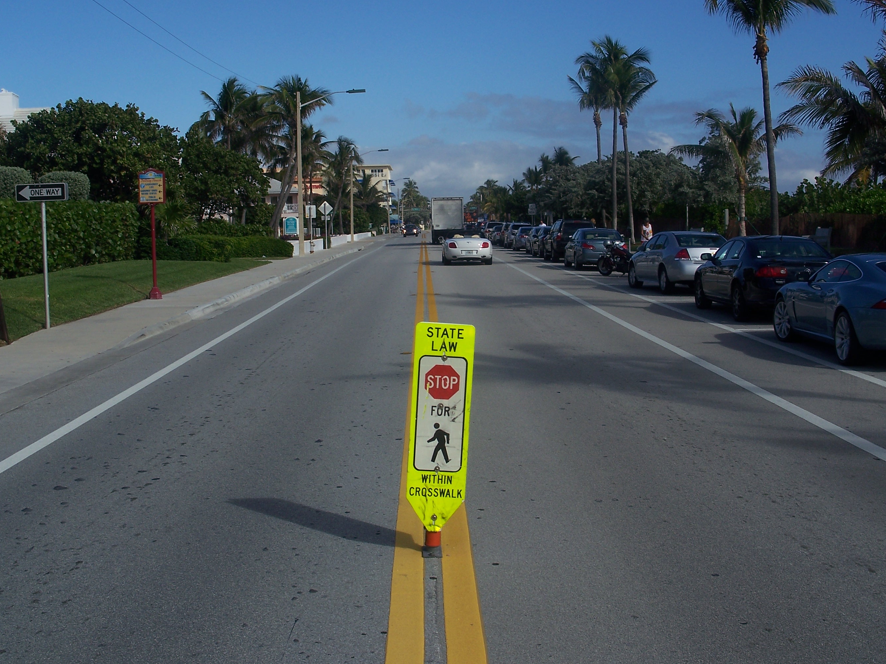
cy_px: 272
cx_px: 434
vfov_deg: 32.1
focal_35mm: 45
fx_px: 1152
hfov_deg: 42.1
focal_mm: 7.8
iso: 64
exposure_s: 1/640
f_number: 5.6
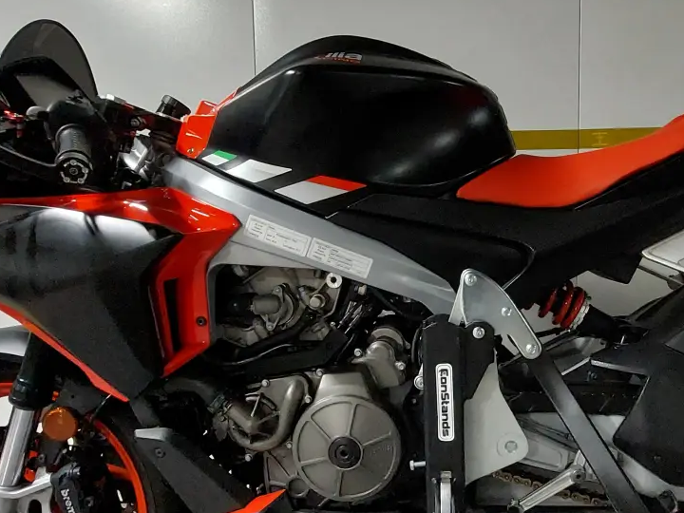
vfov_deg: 52.9
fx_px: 514
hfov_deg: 65.8
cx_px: 446
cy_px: 288
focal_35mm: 26
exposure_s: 1/25
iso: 320
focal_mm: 1.74
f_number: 2.2
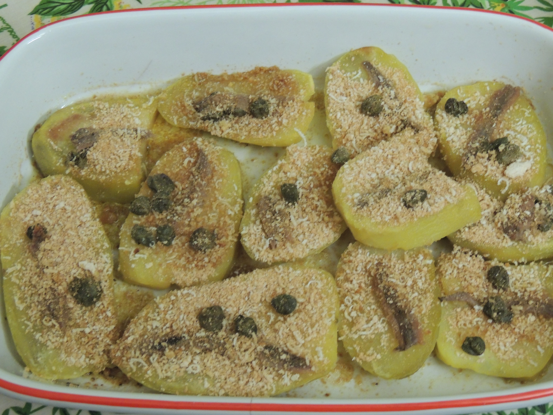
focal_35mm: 70
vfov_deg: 21.0
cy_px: 208
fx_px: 1118
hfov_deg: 27.8
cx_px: 276
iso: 800
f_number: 3.9
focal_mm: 12.4
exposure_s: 1/10
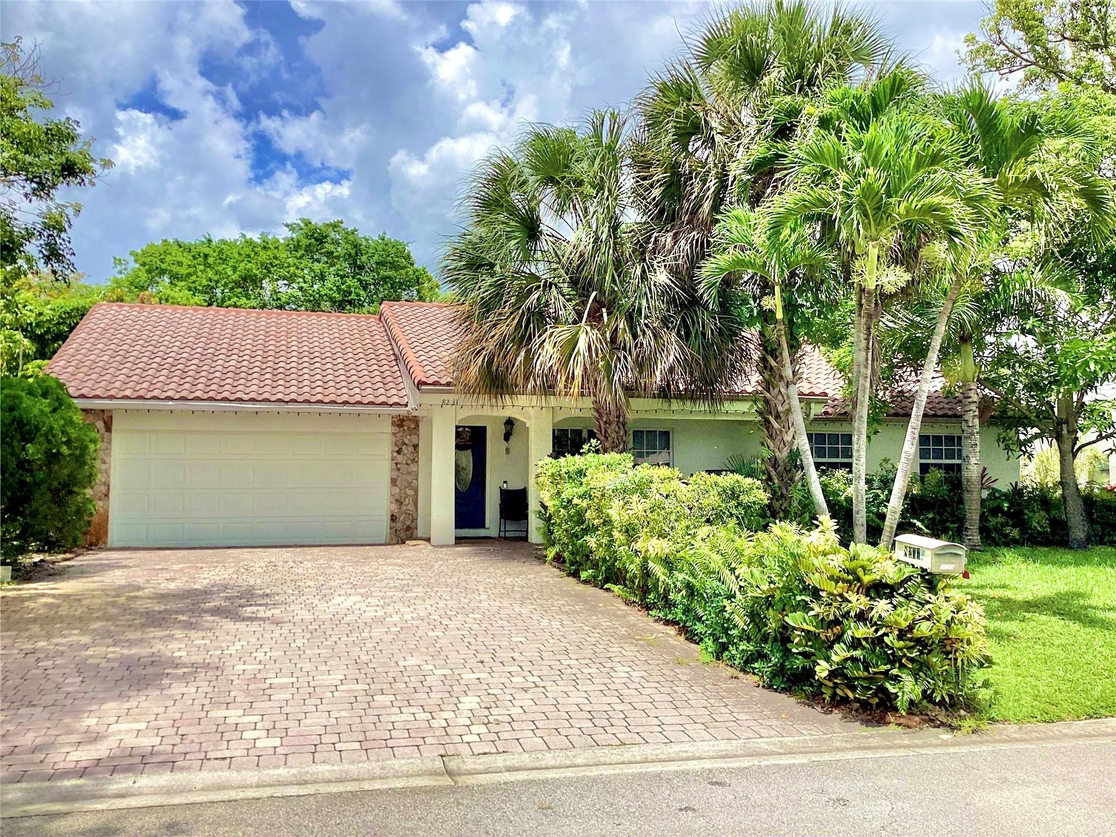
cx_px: 558
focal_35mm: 31
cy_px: 418
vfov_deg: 45.4
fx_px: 999
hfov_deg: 58.4
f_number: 2.4
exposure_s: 1/1773
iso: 25
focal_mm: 3.3
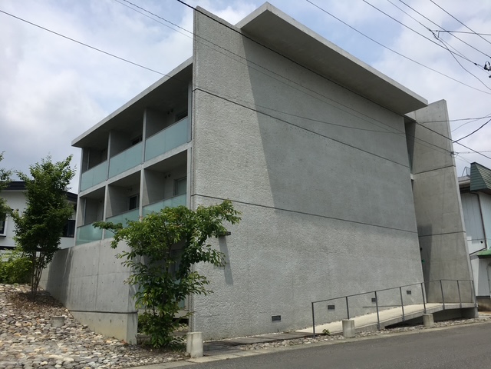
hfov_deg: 61.7
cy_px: 184
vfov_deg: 48.2
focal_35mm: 29
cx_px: 246
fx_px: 411
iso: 25
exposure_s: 1/3497
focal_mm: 4.15
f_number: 2.2
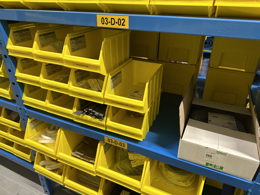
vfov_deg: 56.8
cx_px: 130
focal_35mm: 24
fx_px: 180
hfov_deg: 71.6
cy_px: 98
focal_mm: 6.86
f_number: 1.78
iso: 320
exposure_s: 1/50
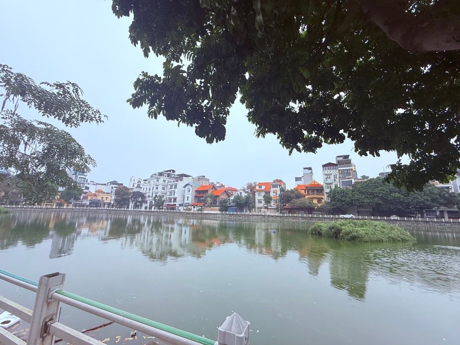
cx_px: 230
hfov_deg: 102.1
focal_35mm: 14
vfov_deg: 85.7
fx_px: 186
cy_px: 172
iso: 50
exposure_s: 1/809
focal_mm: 2.22
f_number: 2.2
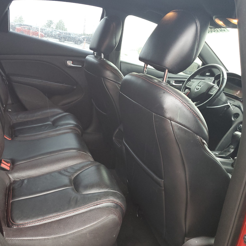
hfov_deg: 51.8
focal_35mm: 31
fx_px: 249
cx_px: 88
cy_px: 124
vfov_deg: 52.5
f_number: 1.5
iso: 124
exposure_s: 1/60.2
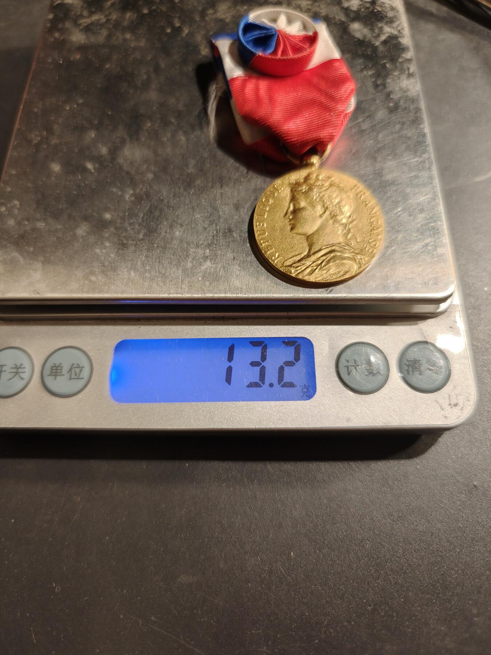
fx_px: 435
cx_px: 246
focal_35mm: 23
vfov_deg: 73.9
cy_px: 328
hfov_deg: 58.9
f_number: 1.6
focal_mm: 6.06
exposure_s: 1/200
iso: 200
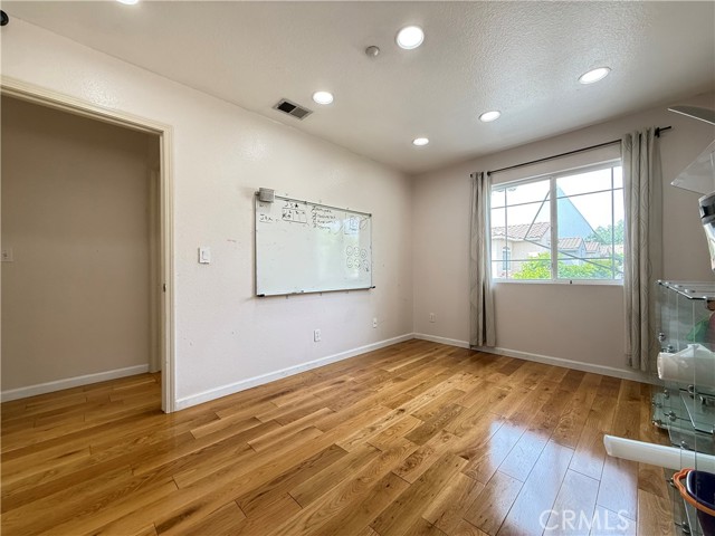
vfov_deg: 85.7
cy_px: 268
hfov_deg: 102.1
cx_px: 358
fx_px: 289
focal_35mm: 14
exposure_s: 1/120
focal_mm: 2.22
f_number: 2.2
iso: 160
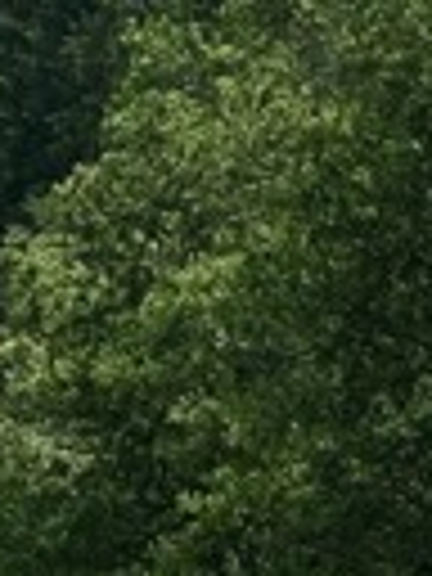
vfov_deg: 3.2
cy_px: -675
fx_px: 10250
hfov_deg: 2.4
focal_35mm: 616
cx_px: -410
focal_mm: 9
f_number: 2.8
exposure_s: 1/834
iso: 32
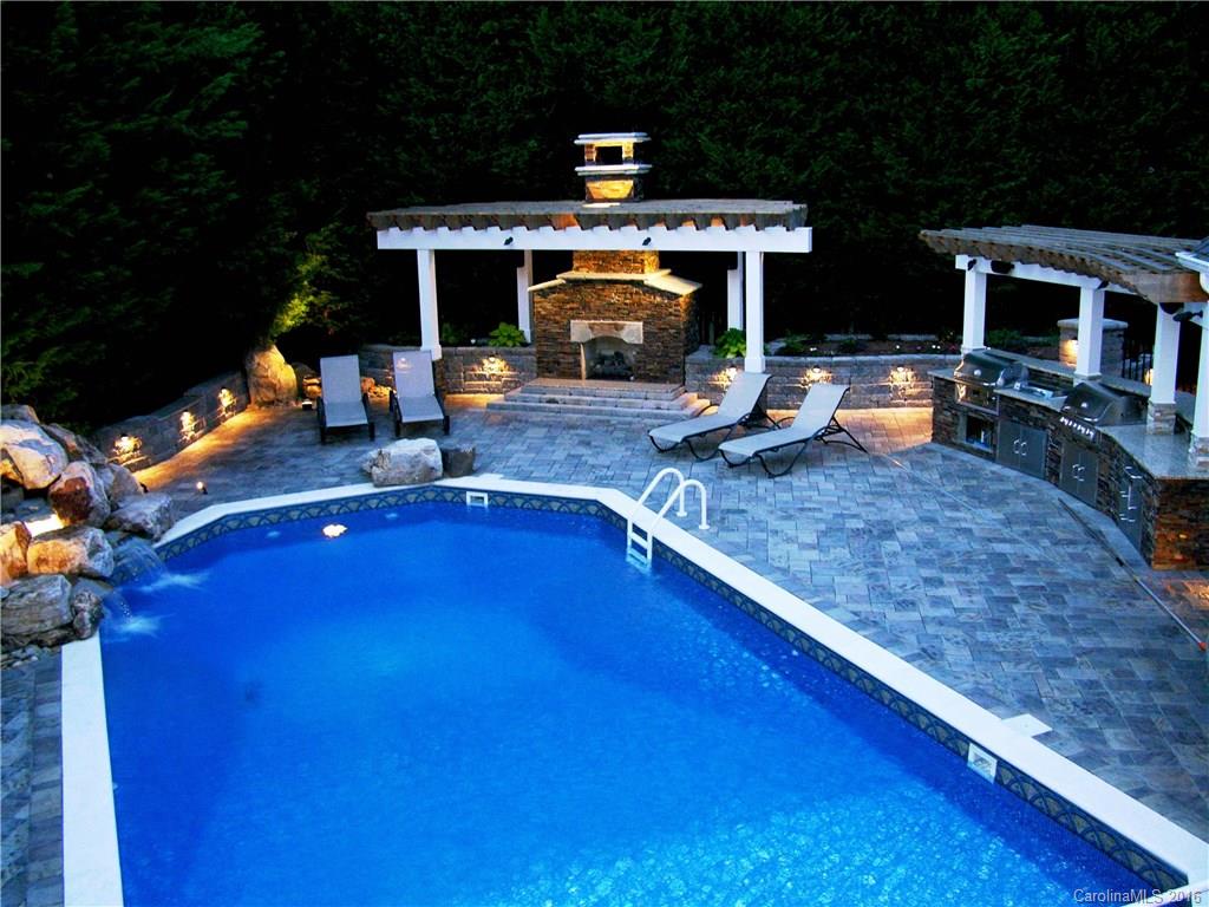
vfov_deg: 40.7
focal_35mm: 35
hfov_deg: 52.6
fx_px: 1222
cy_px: 454
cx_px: 604
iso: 200
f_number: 2.8
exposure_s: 1/2.4
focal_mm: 8.9
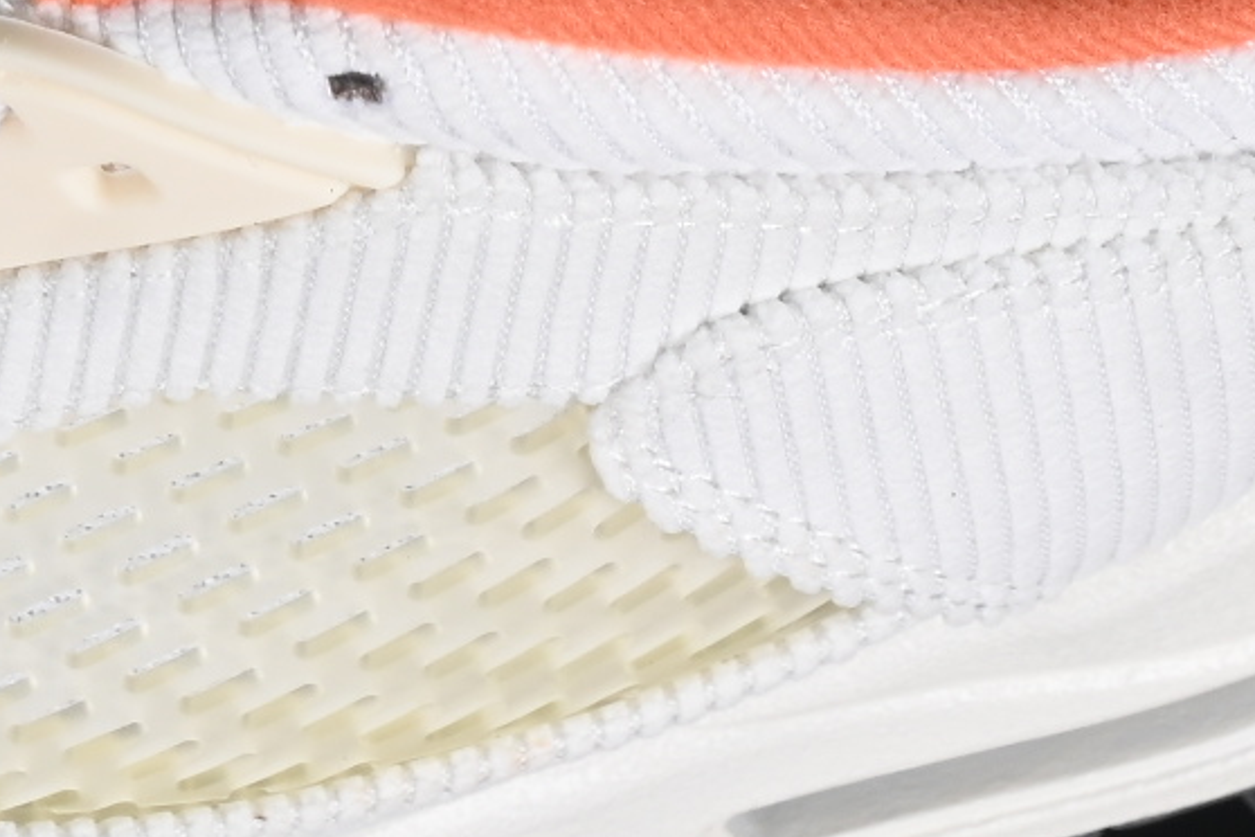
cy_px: -468
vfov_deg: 3.7
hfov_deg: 5.5
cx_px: -349
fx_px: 13037
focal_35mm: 374
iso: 160
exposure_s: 1/80
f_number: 7.1
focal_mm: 50
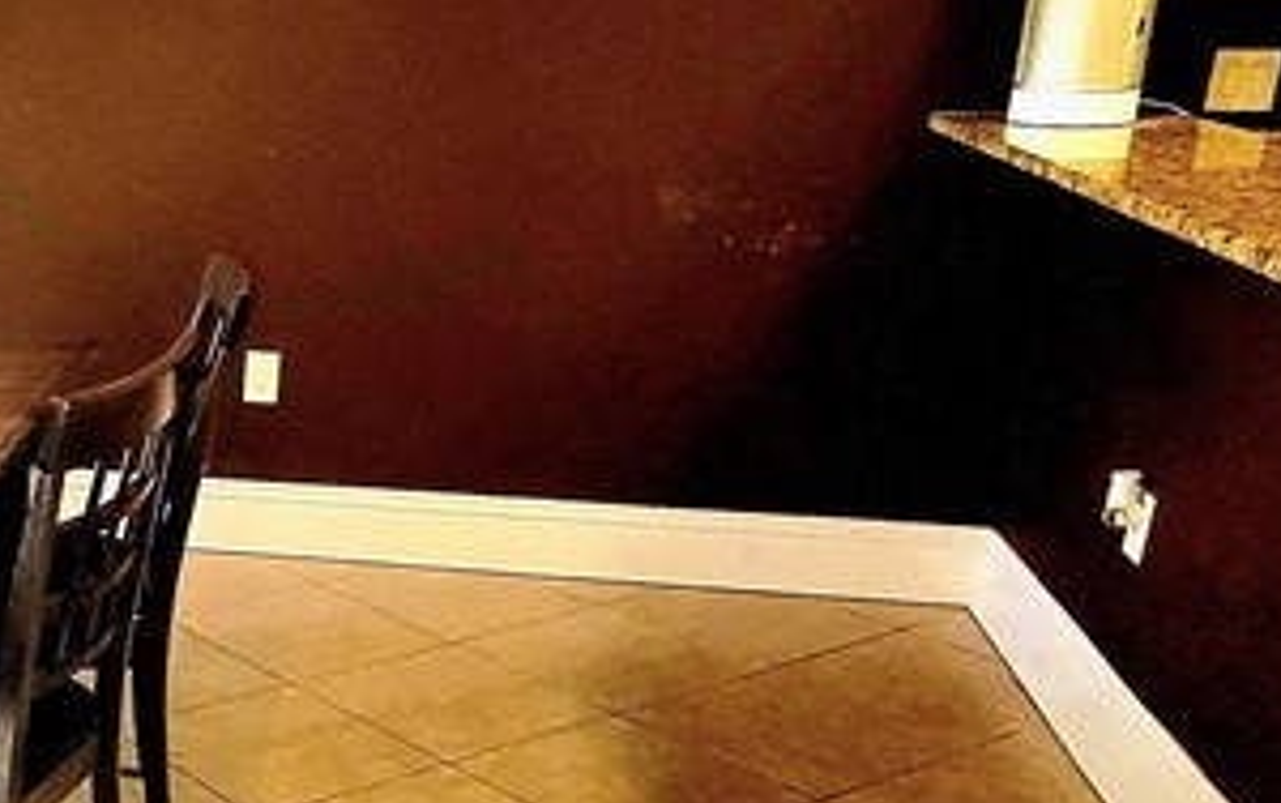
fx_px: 1642
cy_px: 675
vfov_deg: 26.8
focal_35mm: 47
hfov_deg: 37.4
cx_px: -38
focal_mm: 2.2
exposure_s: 1/60.2
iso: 250
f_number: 2.2
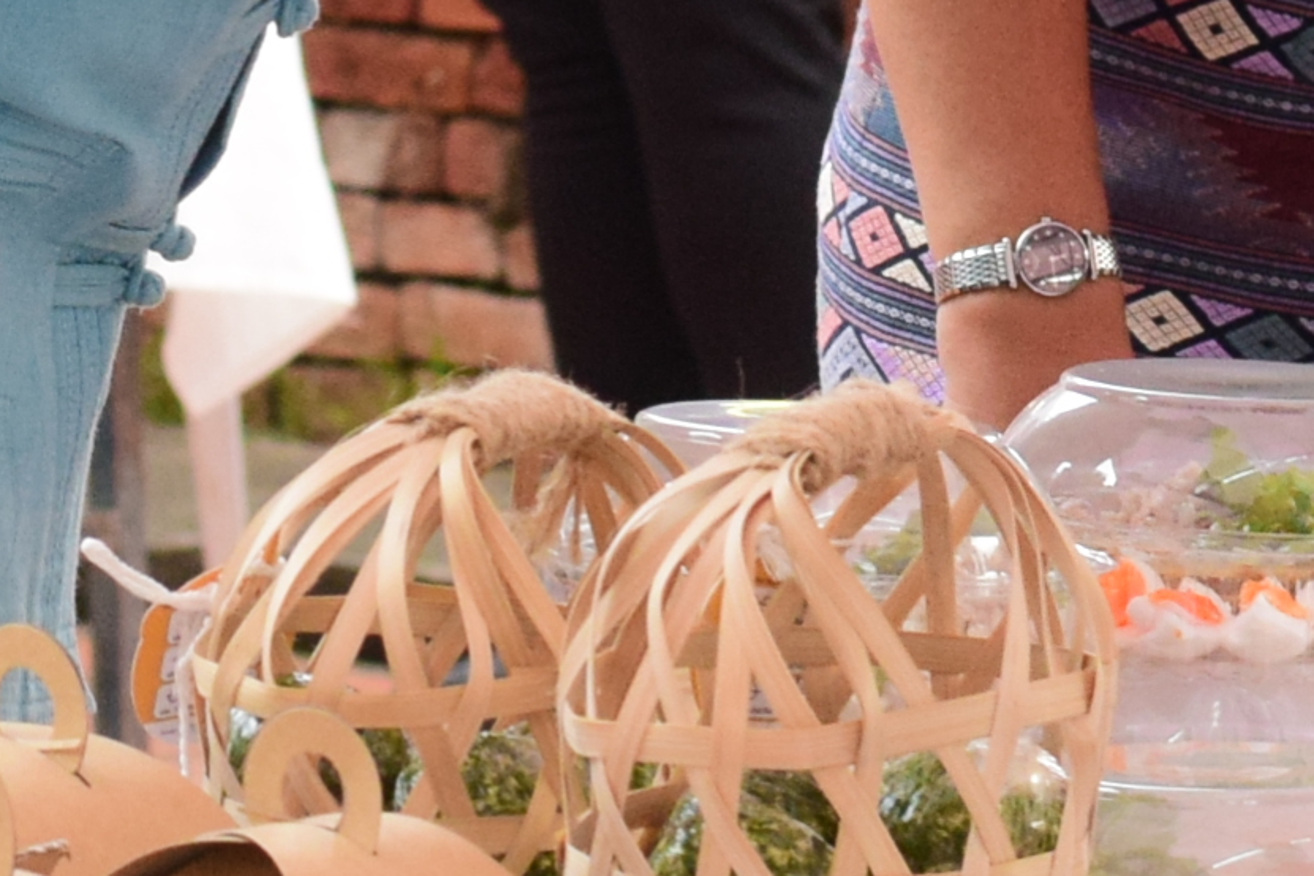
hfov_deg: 5.1
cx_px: -14
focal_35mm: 406
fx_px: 14818
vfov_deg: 3.4
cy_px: -555
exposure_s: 1/100
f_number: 5.6
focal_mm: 50
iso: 1250
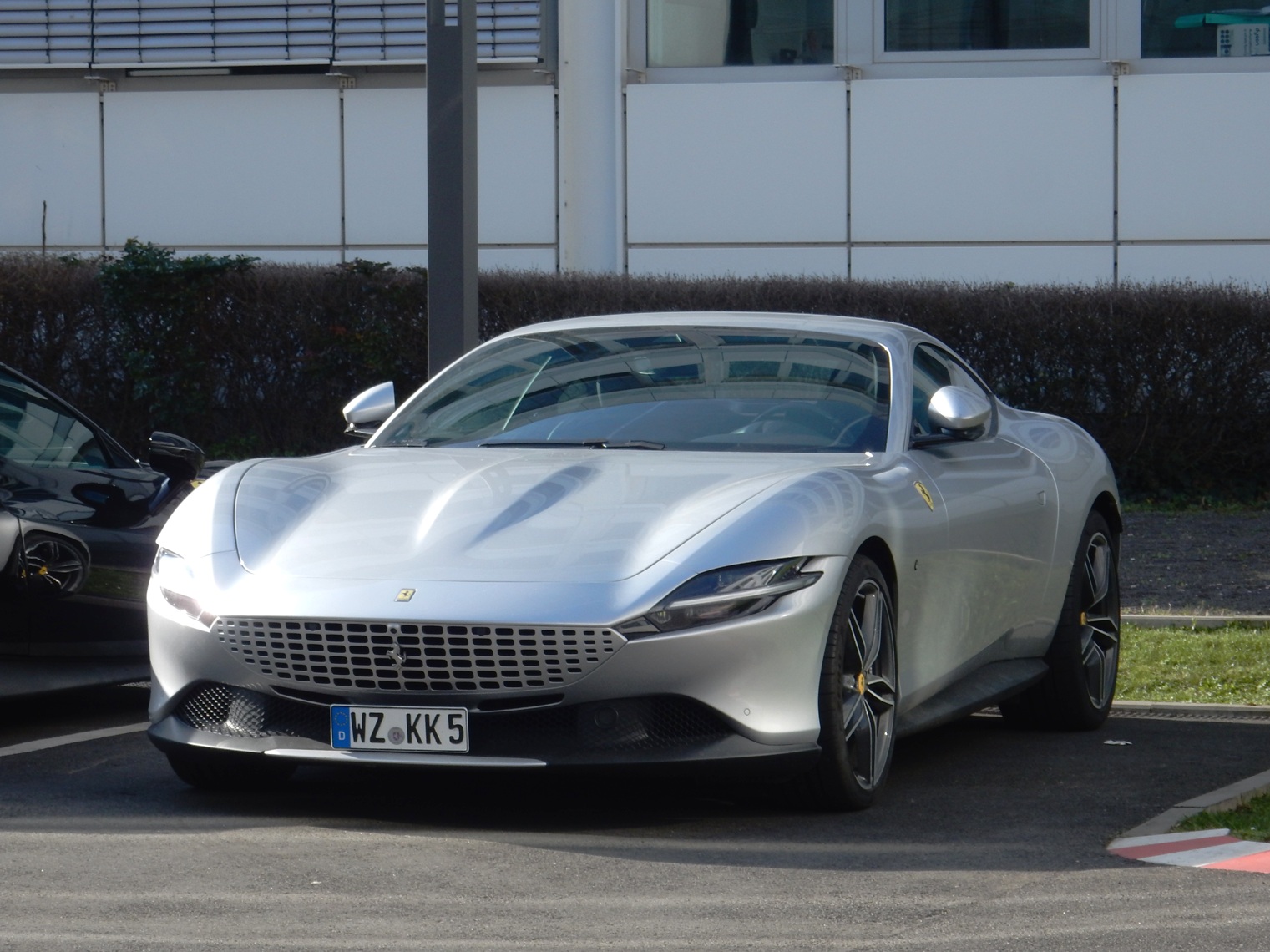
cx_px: 635
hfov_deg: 14.2
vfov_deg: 10.7
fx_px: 5098
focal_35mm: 139
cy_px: 476
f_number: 6
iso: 125
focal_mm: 24.7
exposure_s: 1/250
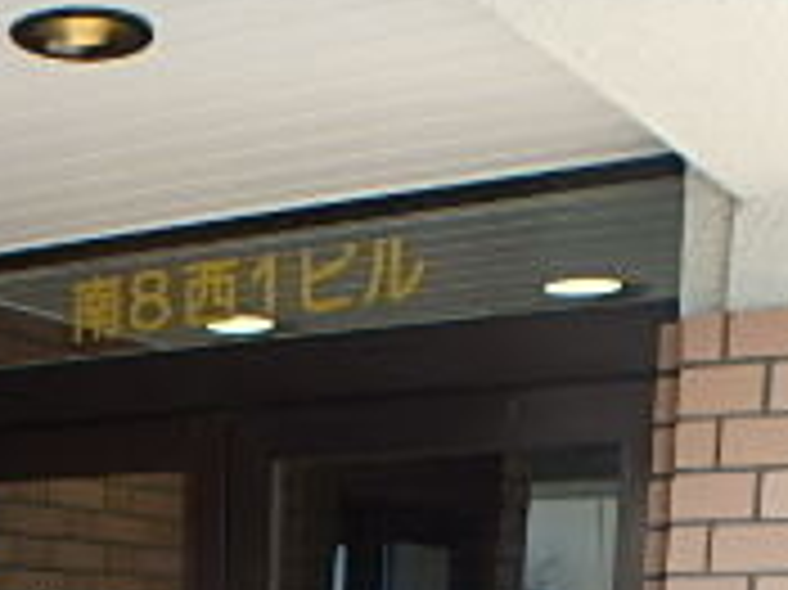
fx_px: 1752
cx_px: 27
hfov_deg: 24.4
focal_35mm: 77
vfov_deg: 16.2
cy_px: 1049
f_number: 3.5
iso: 125
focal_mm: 3.7
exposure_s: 1/80
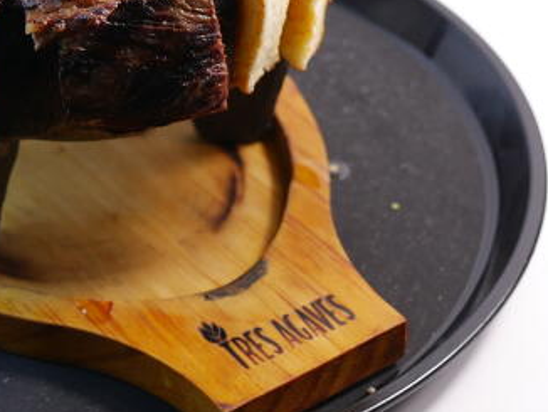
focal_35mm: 113
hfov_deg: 17.3
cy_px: -28
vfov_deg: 12.9
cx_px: 114
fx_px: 1790
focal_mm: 23
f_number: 3.2
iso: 400
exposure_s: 1/320
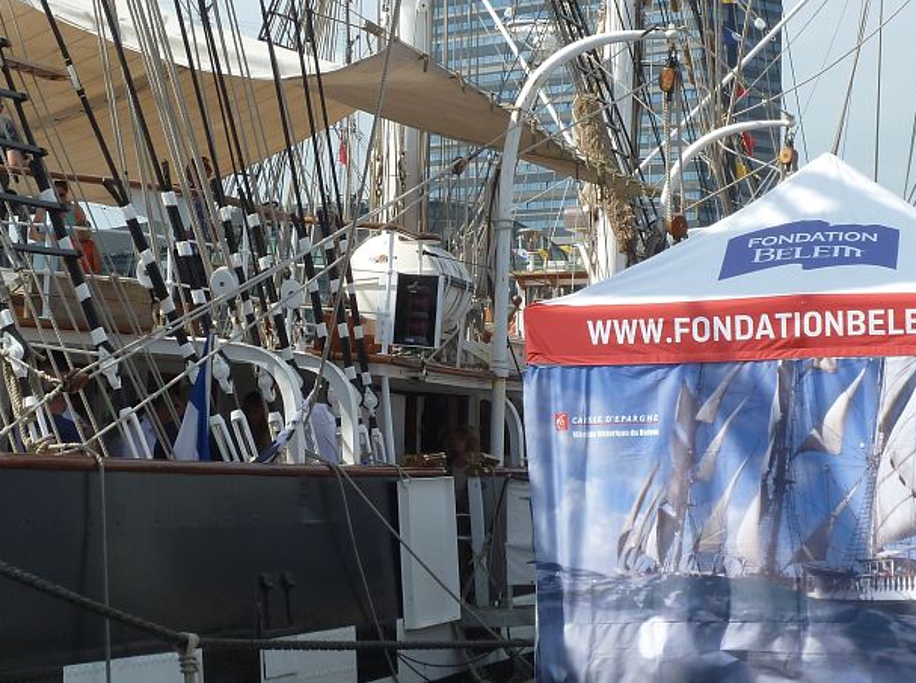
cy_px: 299
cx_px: 466
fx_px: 2140
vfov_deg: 18.1
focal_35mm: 81
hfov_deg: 24.2
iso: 80
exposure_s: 1/400
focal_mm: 7.9
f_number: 4.5
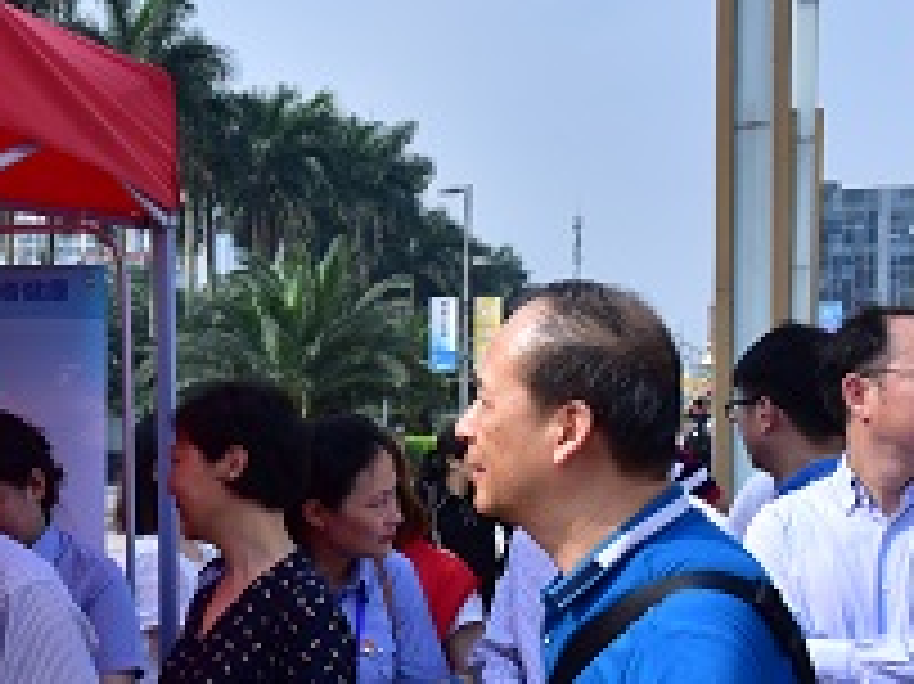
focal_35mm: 108
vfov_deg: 13.6
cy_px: 603
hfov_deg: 17.3
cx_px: -221
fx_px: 2850
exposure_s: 1/200
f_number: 14
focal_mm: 38
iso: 250
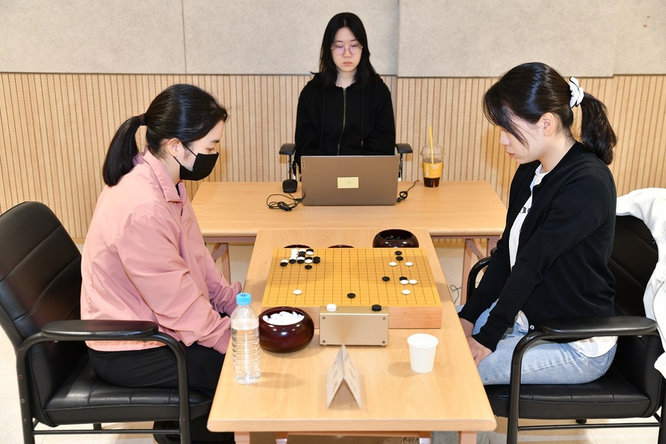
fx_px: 832
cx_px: 333
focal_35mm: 45
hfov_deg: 43.6
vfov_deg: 29.9
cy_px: 222
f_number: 3.2
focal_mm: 45
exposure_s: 1/100
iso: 1000
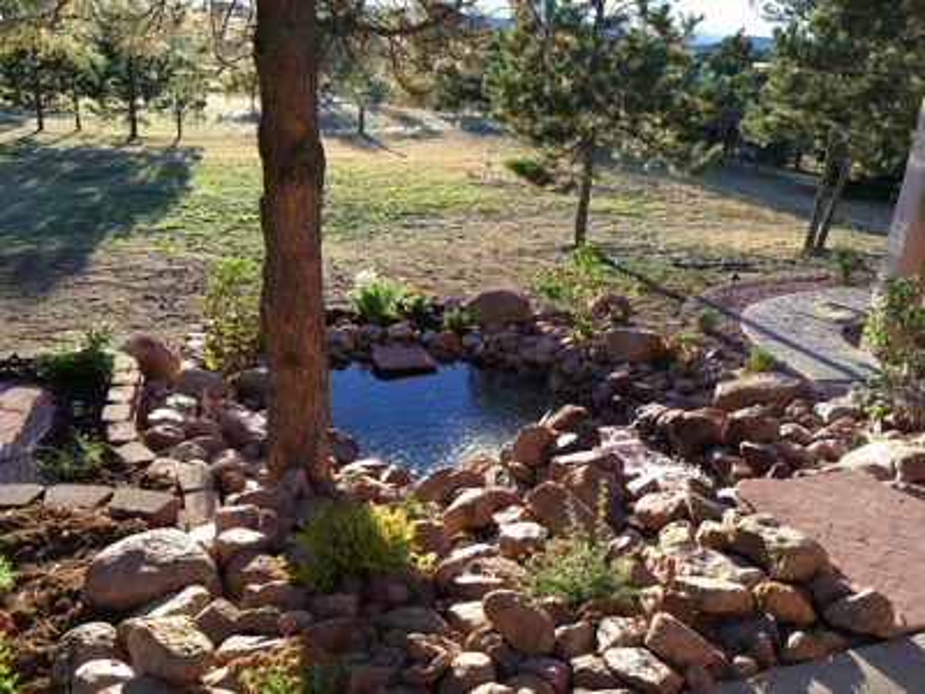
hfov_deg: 61.7
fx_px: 775
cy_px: 347
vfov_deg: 48.2
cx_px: 462
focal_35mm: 29
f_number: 2.2
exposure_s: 1/141
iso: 25
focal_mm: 4.15
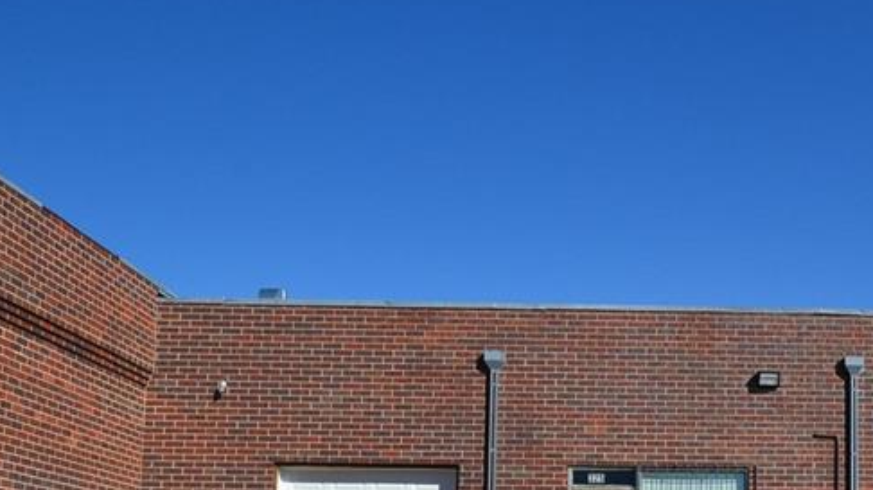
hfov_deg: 36.9
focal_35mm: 53
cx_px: 769
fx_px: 1226
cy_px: 474
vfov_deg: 21.9
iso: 320
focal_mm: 16
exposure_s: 1/500
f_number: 11
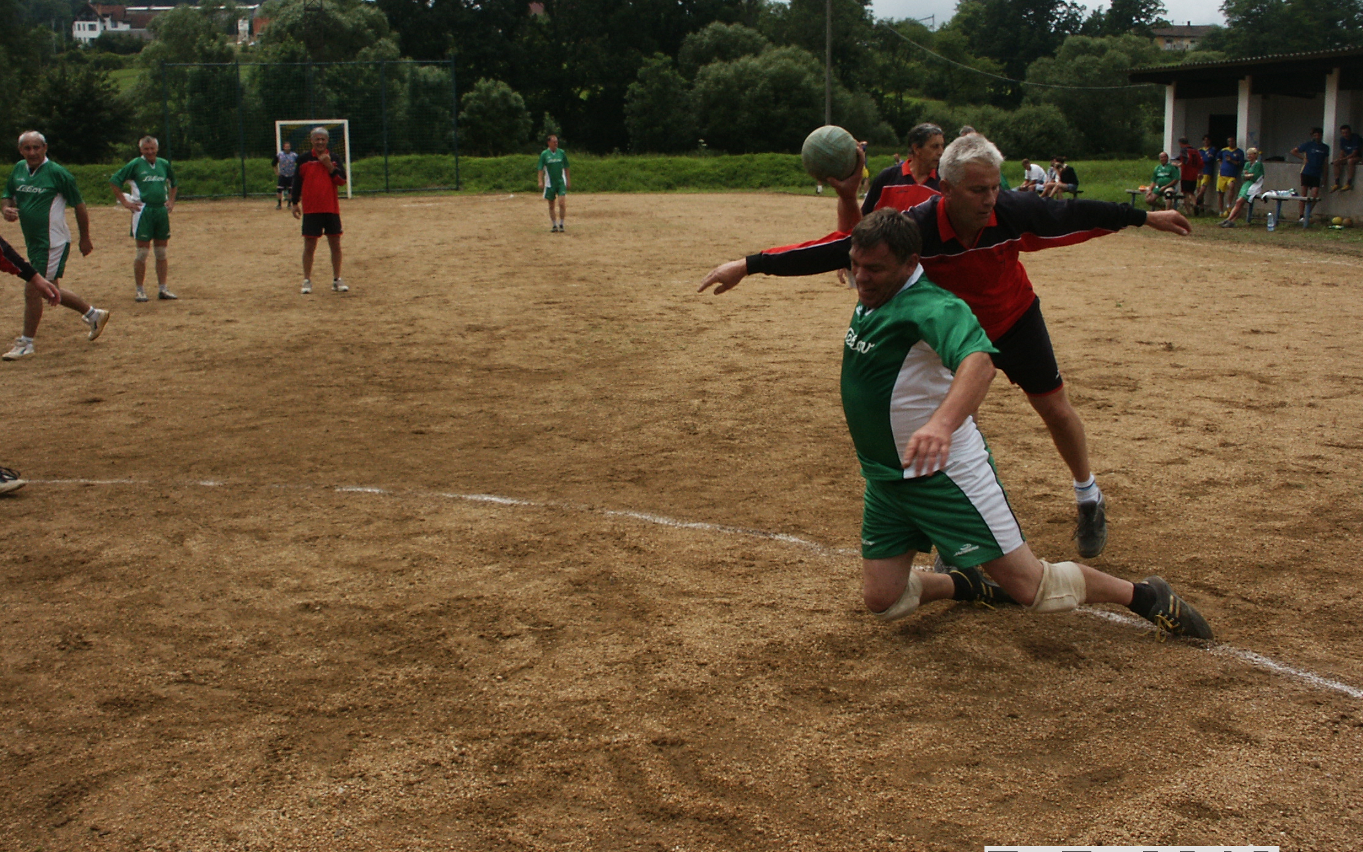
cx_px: 692
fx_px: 1411
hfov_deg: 51.5
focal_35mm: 38
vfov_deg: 33.6
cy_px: 389
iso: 64
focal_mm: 7.18
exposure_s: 1/350
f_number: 6.7
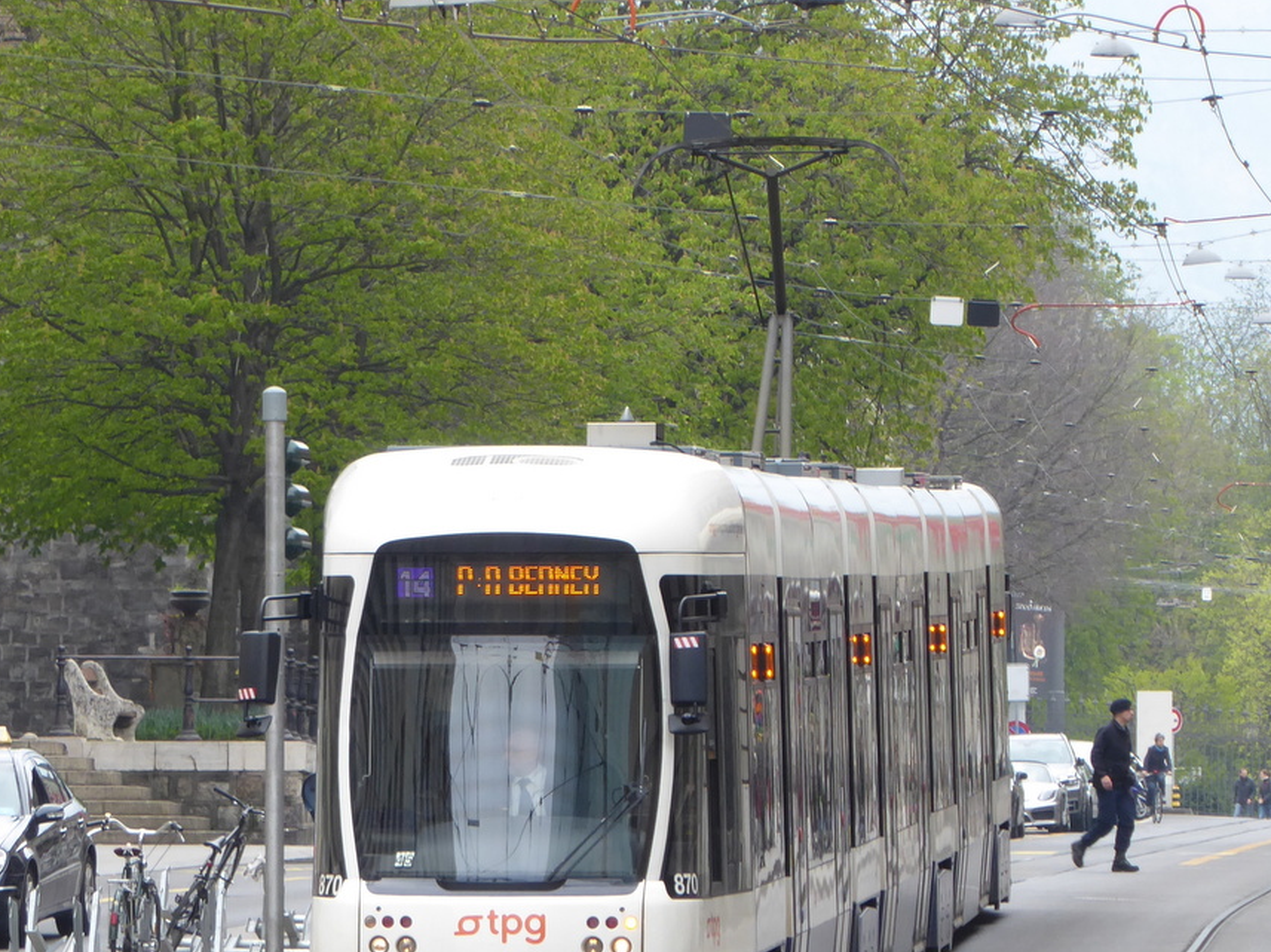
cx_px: 465
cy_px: 658
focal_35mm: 412
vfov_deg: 3.6
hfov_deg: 4.8
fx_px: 15119
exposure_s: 1/160
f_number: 5.6
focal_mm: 47.5
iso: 160
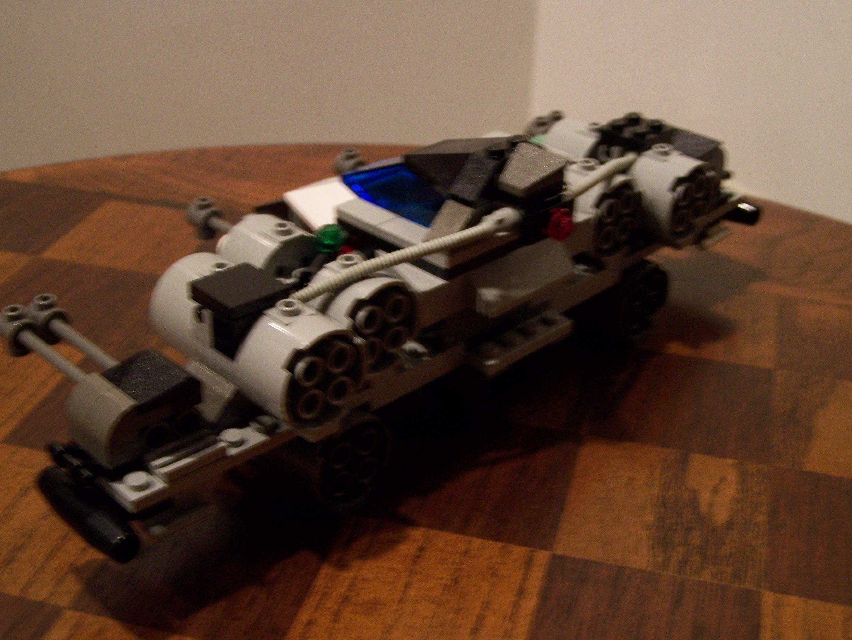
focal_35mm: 51
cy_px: 320
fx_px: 1256
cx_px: 426
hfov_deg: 37.5
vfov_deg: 28.6
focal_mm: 8.5
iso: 160
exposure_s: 1/8
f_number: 3
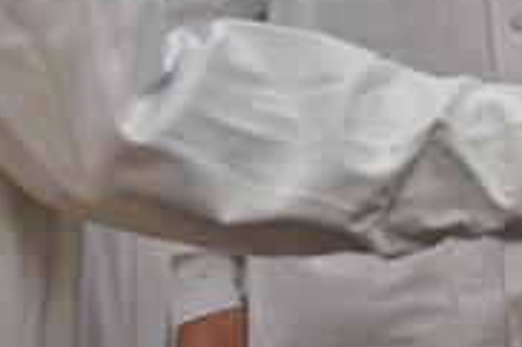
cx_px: 545
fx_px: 2173
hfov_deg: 13.5
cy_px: -295
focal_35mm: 150
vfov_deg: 8.7
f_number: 4.2
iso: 450
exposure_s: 1/60
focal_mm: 26
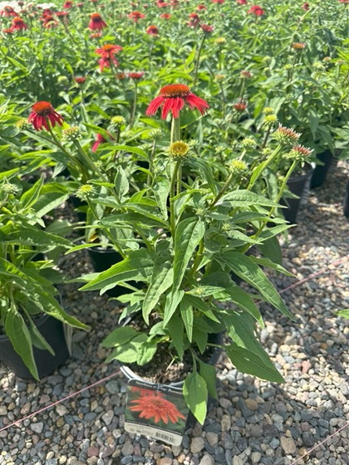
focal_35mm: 24
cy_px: 232
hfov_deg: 56.8
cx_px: 174
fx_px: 323
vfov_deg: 71.6
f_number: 1.78
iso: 80
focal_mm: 6.86
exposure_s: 1/1212
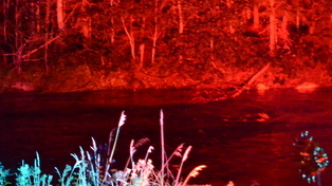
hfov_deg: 21.7
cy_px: -13
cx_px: 215
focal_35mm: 98
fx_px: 862
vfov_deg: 12.1
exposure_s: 1/15
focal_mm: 28
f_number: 2
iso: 6400
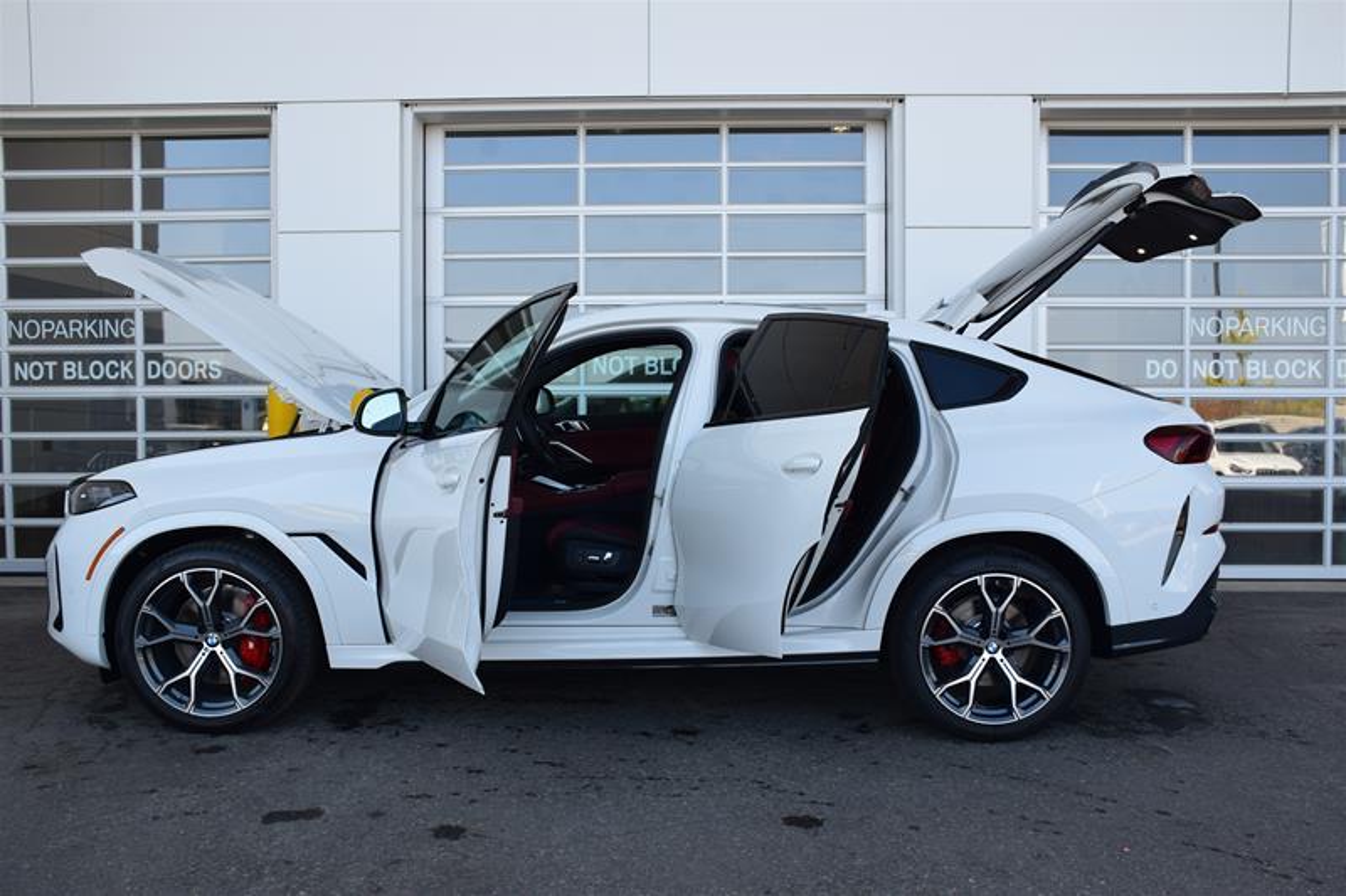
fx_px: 1233
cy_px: 448
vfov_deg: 40.0
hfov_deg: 57.2
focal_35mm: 33
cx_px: 673
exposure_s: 1/160
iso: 400
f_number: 9
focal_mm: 22
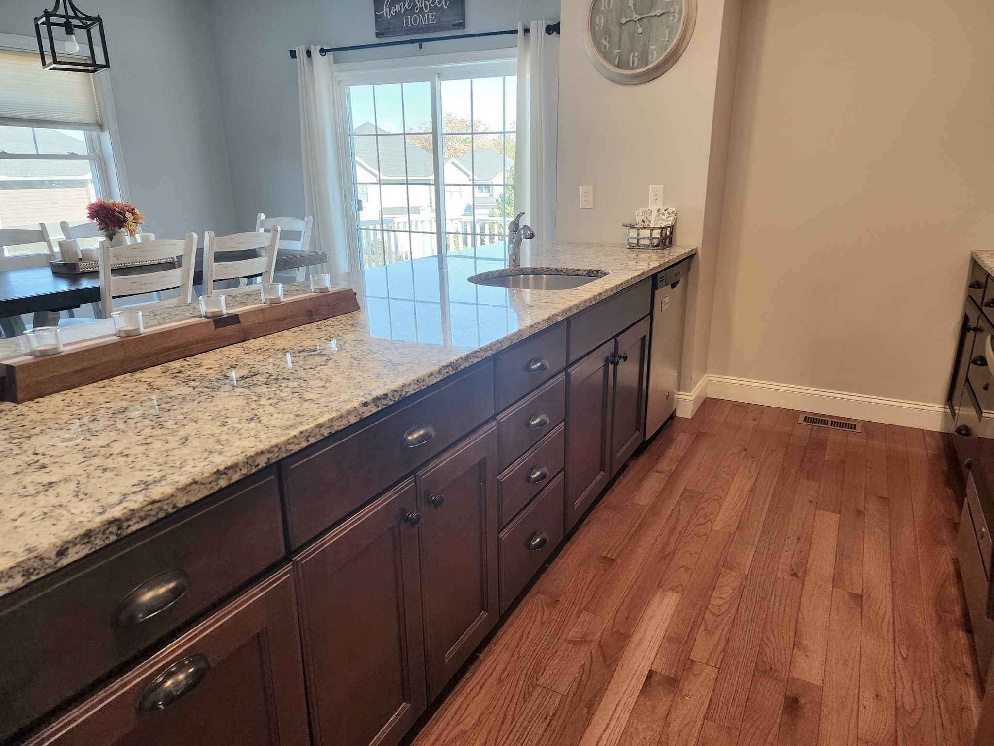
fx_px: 660
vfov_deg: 58.9
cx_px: 497
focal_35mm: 23
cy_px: 373
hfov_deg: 73.9
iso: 100
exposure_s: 1/120
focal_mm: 6.4
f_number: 1.8
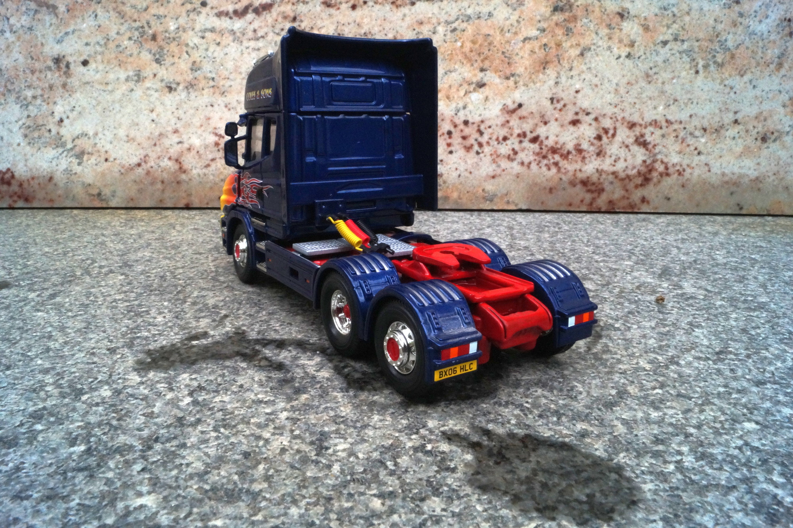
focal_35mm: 27
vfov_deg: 47.9
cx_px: 396
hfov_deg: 67.4
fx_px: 594
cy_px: 264
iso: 1000
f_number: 22
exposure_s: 1/60
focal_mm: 18
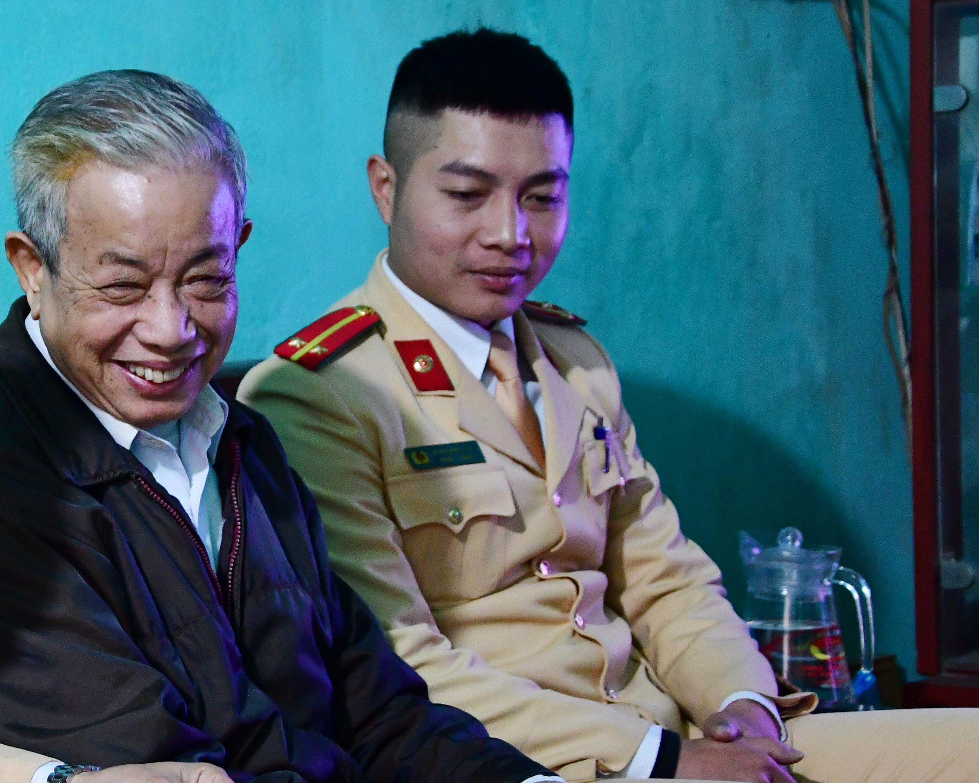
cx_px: 59
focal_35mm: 97
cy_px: 482
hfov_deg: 19.3
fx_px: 2808
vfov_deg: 15.9
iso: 2500
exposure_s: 1/50
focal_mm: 35
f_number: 4.5
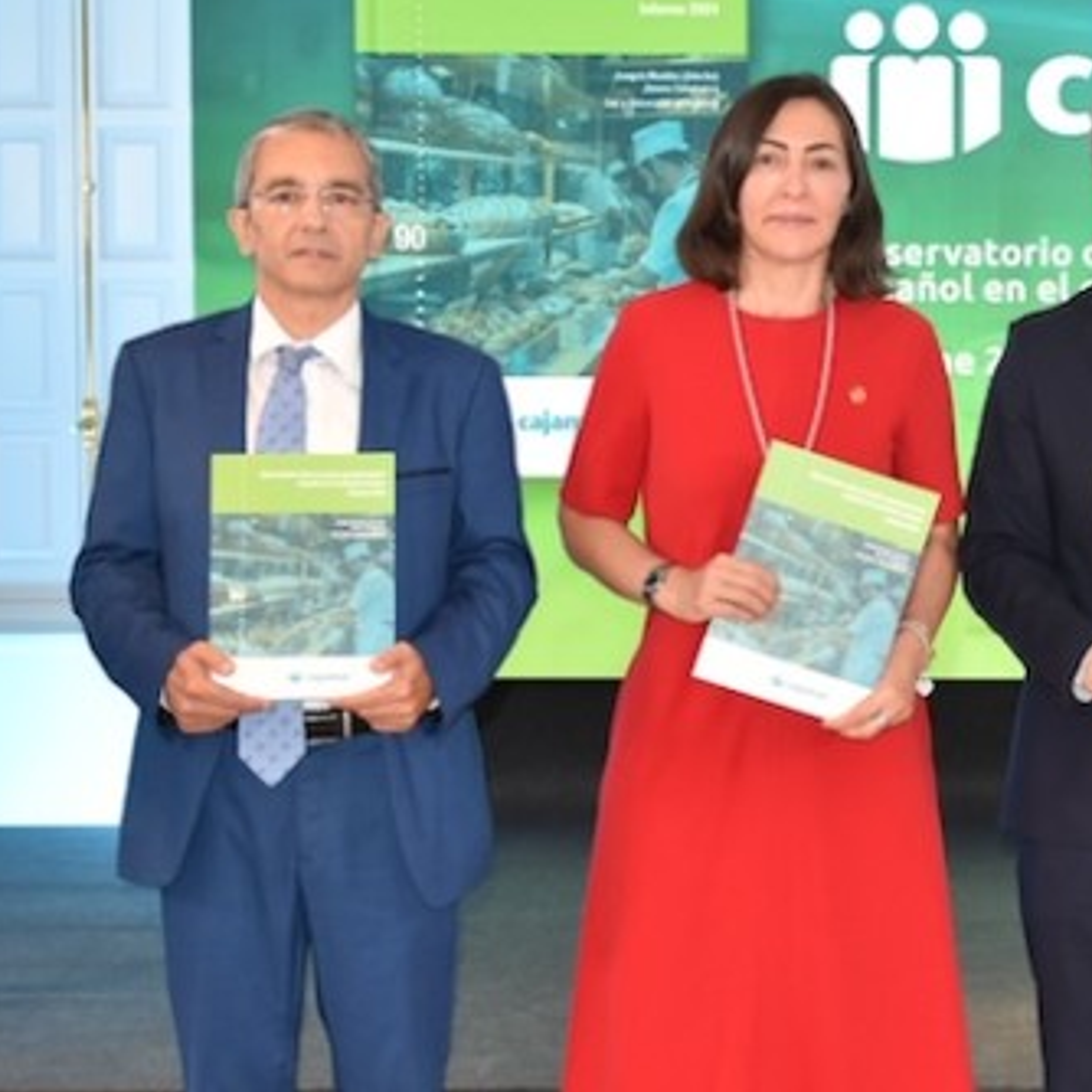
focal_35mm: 88
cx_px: 1180
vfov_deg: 19.7
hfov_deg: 19.0
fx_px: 3141
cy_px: 572
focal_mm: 30
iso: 800
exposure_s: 1/160
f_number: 5
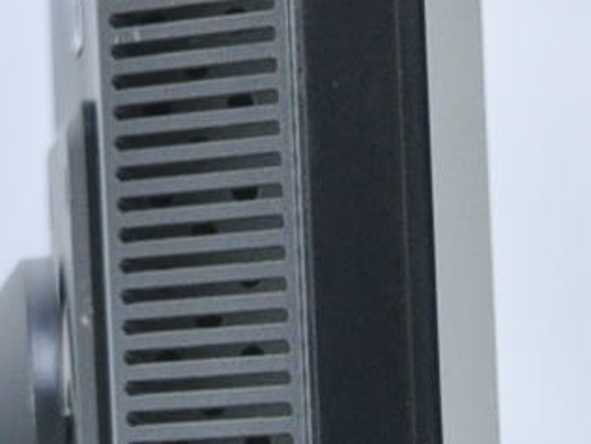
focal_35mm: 537
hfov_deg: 3.7
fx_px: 9173
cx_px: -230
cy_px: 575
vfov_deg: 2.8
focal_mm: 55
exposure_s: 1/160
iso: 640
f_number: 5
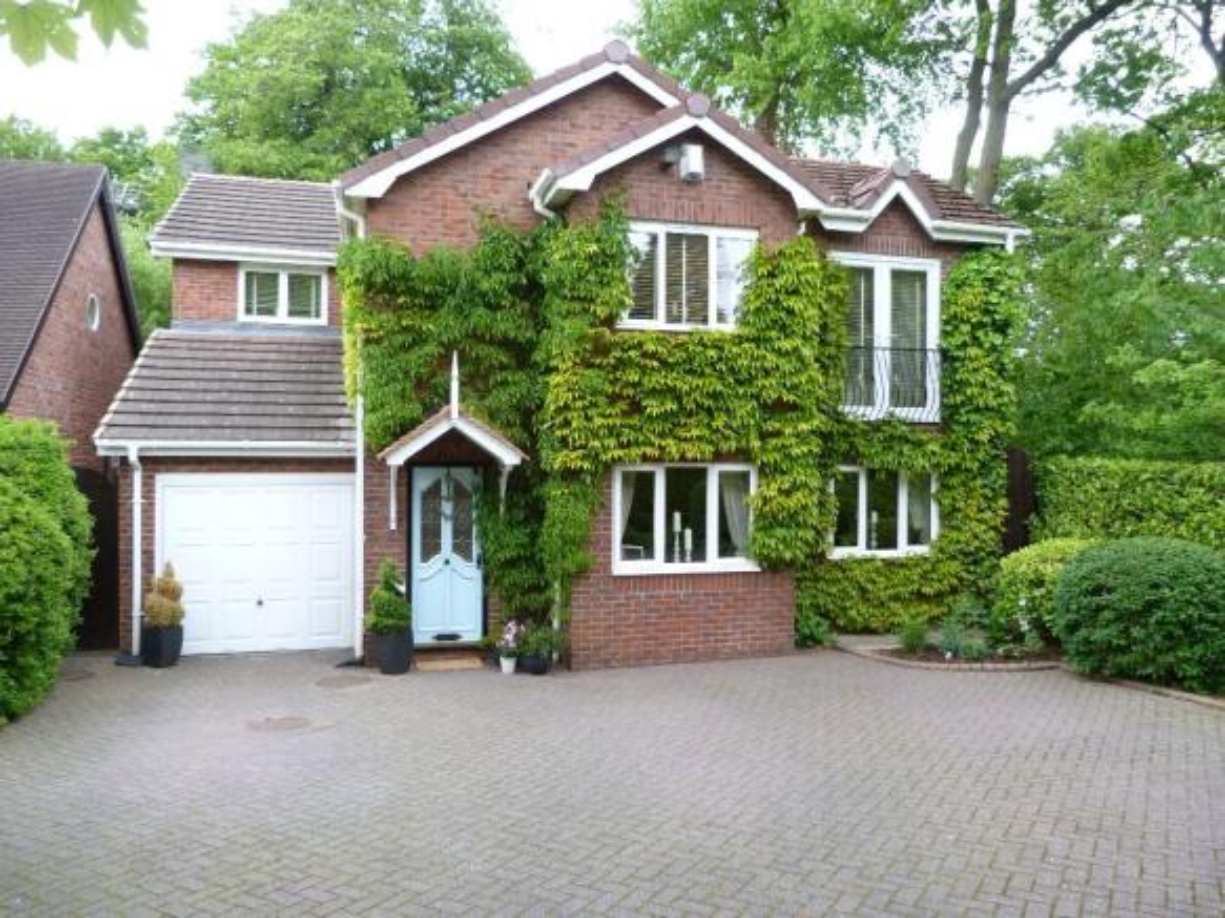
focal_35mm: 25
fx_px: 885
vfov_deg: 54.9
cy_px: 459
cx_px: 612
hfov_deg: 69.4
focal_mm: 4.5
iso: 160
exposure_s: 1/60
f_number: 2.8
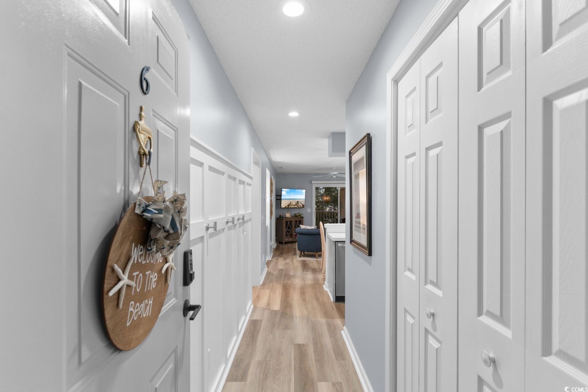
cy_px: 196
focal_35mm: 17
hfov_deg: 93.3
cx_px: 294
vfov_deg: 70.4
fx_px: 278
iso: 100
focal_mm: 11.5
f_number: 4.8
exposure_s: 2
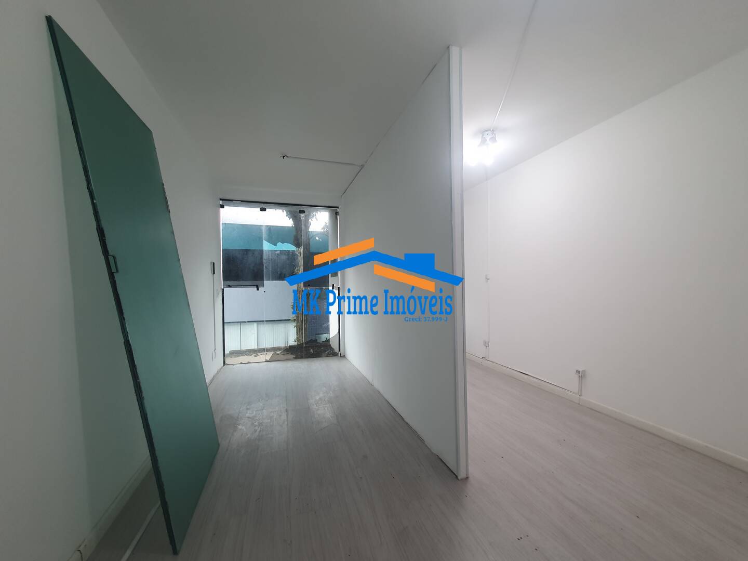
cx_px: 374
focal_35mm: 13
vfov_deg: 89.9
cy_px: 280
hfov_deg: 106.2
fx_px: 281
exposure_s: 1/60
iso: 80
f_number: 2.2
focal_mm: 1.8
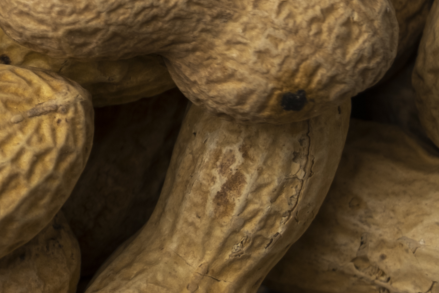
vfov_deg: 5.4
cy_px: -360
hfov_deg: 7.8
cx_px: -512
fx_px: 3049
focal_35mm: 250
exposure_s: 1/100
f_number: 6.4
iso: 80
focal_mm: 35.8
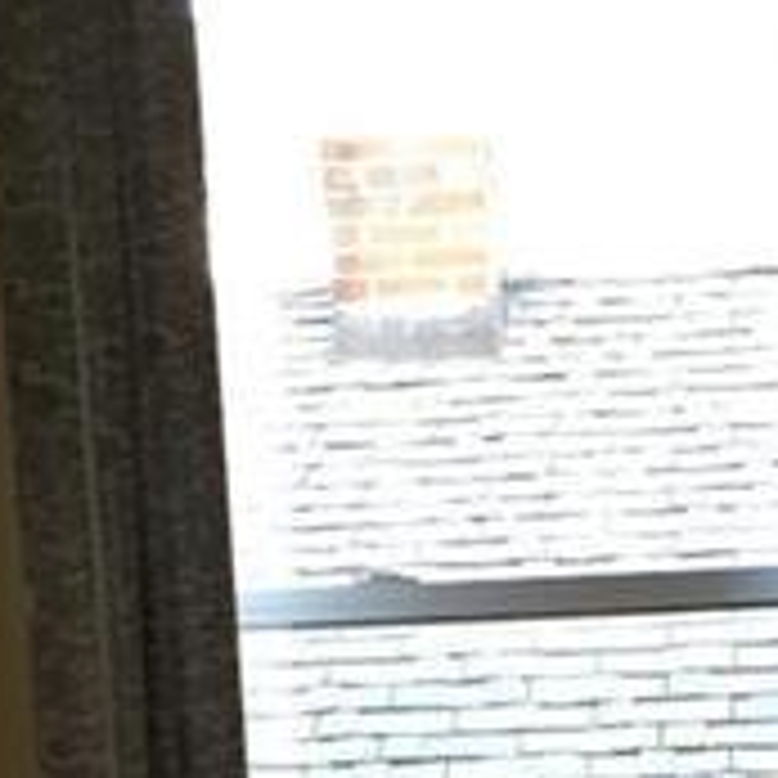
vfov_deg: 11.0
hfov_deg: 11.3
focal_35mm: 152
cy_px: 1212
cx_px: 868
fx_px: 3865
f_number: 2.2
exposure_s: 1/30
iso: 40
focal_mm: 4.15
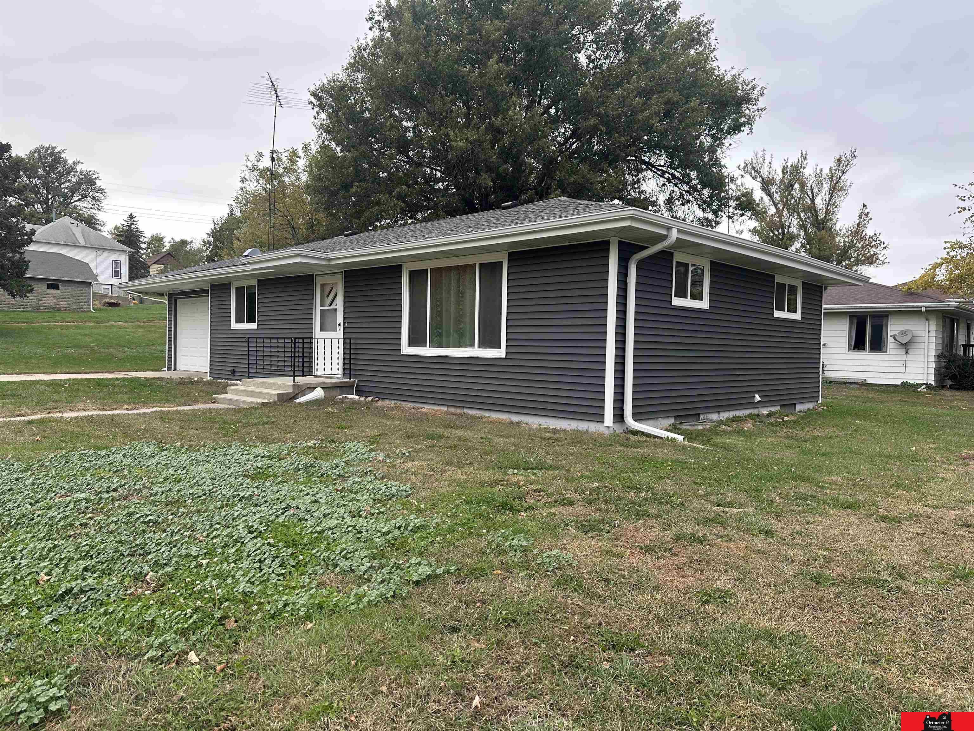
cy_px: 366
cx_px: 487
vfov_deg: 56.8
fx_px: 675
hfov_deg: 71.6
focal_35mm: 24
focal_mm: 6.86
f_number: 1.78
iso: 100
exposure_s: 1/160
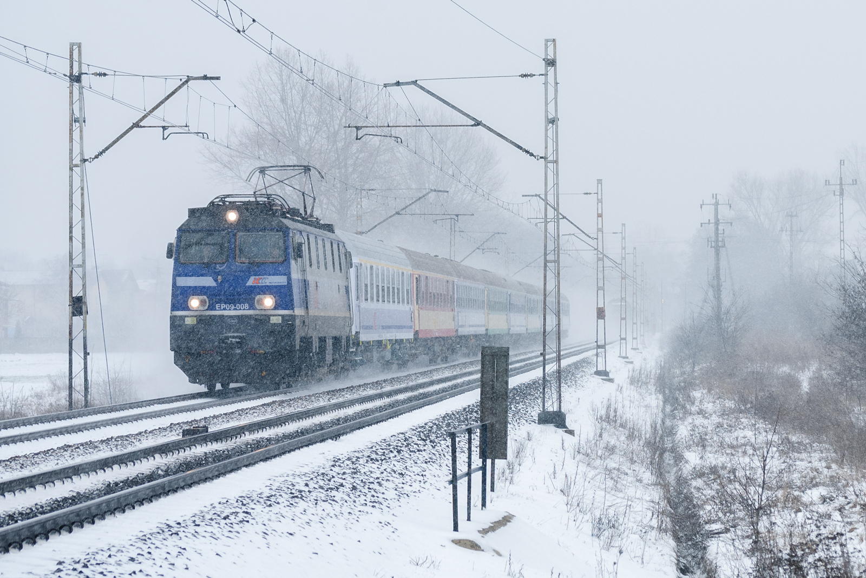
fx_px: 2454
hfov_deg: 20.0
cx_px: 433
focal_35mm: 102
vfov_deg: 13.4
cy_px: 289
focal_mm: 68
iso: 200
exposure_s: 1/500
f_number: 6.3
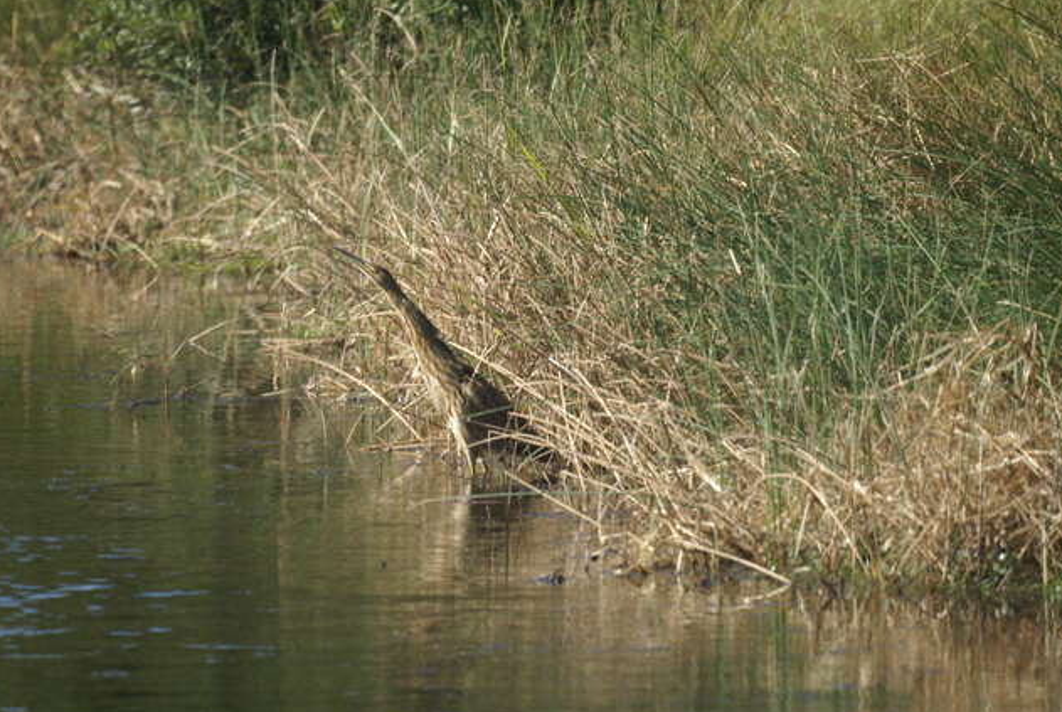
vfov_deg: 1.5
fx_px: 28100
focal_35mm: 951
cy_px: 350
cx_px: 441
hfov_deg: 2.2
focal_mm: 500
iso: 320
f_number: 8
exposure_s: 1/500
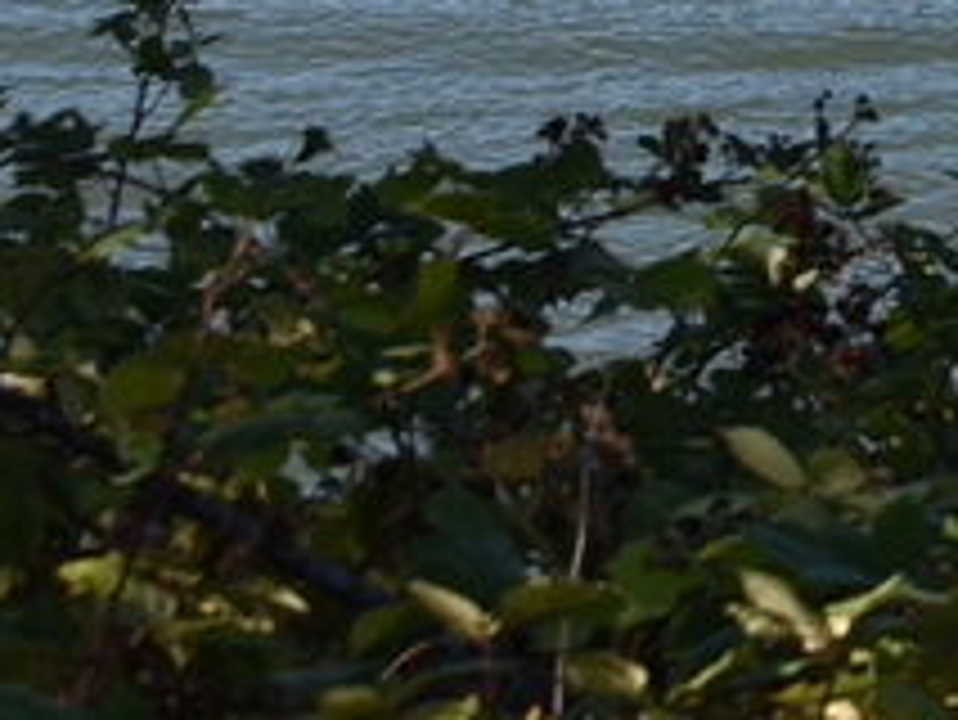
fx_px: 4486
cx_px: 2145
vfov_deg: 8.8
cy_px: -598
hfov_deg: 10.7
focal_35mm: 162
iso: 100
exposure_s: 1/200
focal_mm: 28
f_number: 7.1
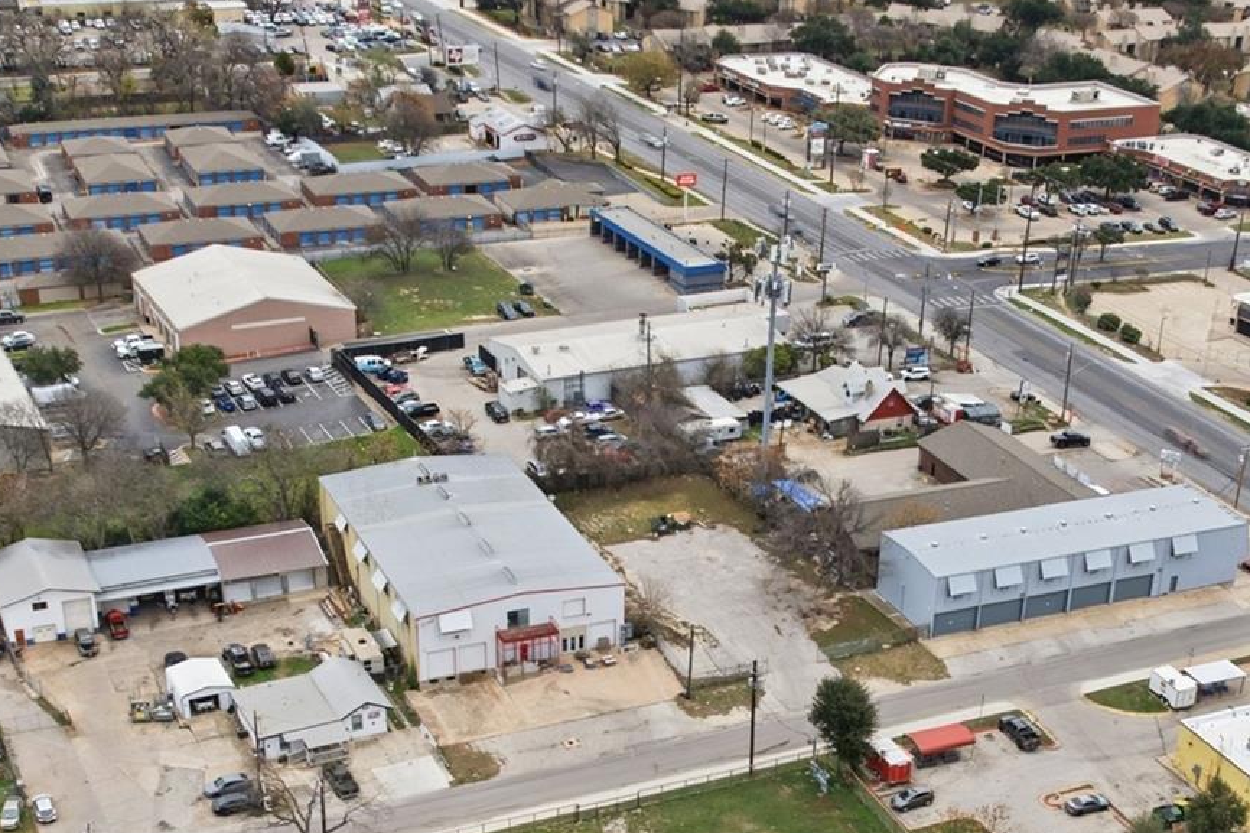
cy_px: 724
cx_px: 790
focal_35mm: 52
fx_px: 1805
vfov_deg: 25.3
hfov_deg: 37.9
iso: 100
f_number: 2.8
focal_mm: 8.4
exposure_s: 1/30
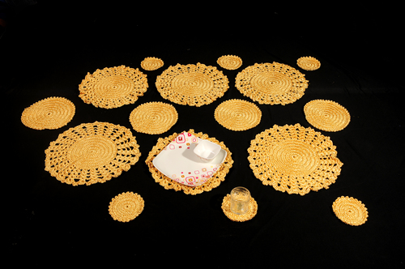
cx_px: 202
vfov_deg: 36.8
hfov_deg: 53.2
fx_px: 404
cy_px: 134
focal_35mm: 36
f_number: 9
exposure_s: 1/125
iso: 125
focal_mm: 24
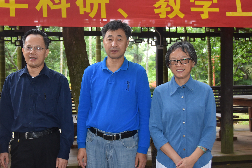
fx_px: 404
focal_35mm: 58
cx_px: 92
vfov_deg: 23.5
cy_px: 83
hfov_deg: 34.4
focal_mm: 27
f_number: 4
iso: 500
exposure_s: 1/60
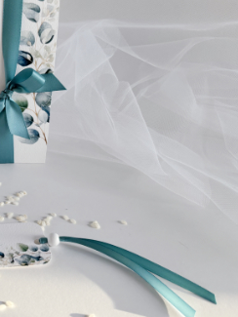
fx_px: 440
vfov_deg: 39.6
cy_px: 146
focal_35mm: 48
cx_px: -31
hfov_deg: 27.4
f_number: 1.6
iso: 64
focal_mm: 6
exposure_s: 1/121
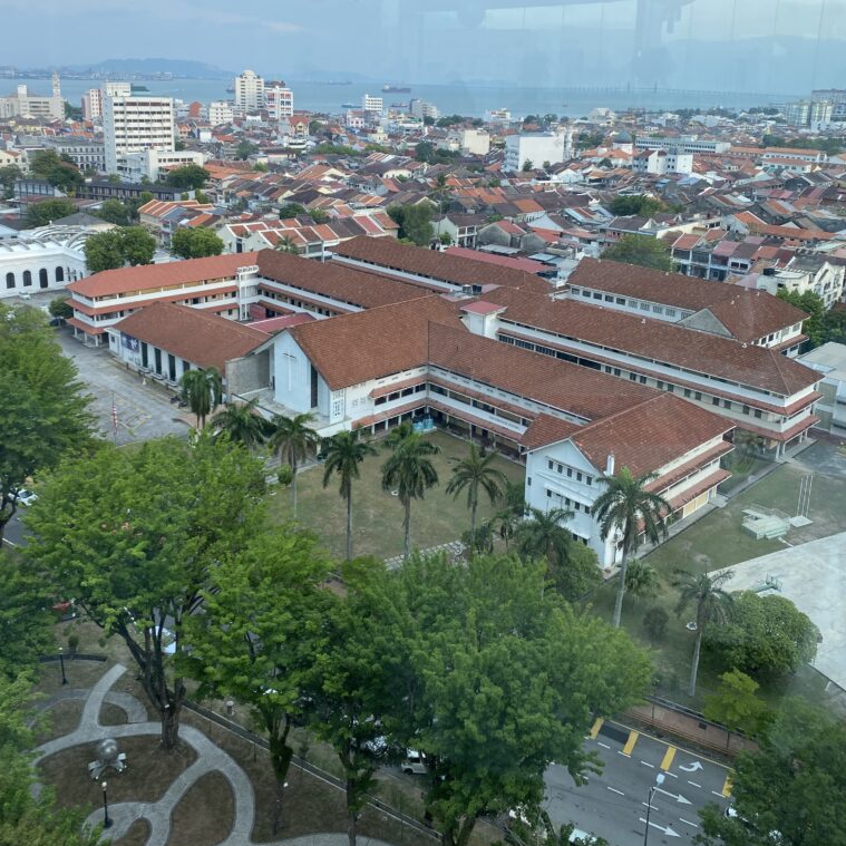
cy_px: 303
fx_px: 857
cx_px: 419
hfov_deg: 52.5
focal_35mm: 31
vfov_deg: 51.8
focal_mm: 4.25
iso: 32
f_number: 1.8
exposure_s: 1/213
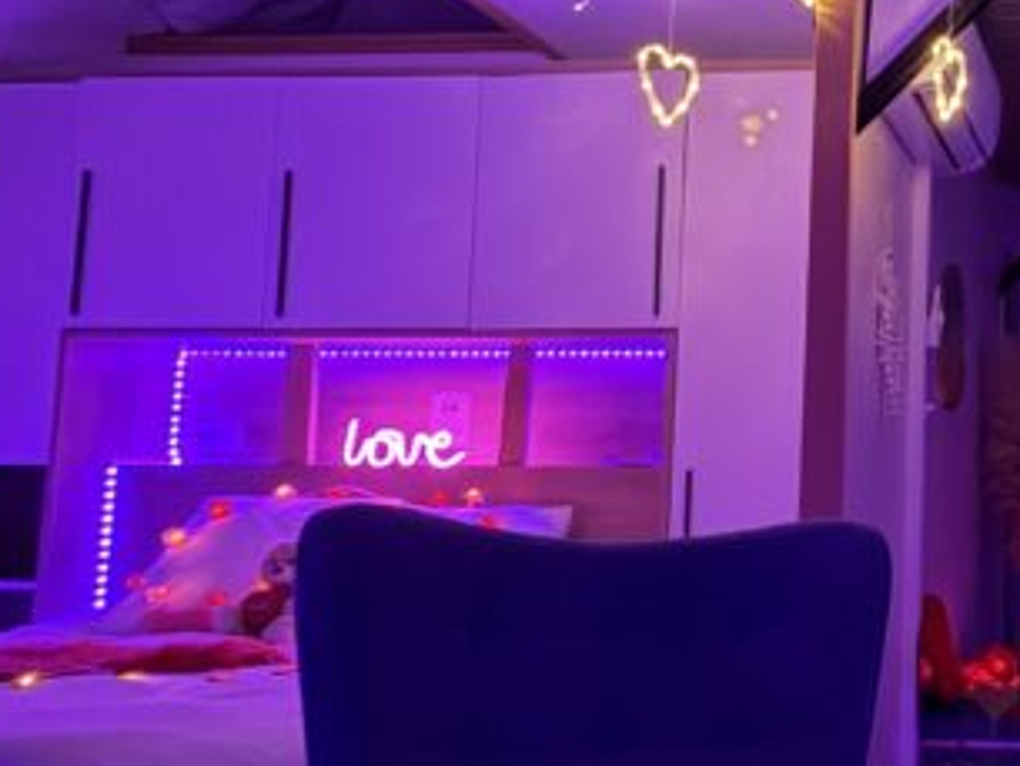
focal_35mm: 47
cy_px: 338
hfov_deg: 34.6
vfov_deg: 30.9
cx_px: 1134
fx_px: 1385
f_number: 2.2
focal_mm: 2.22
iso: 1250
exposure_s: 1/15
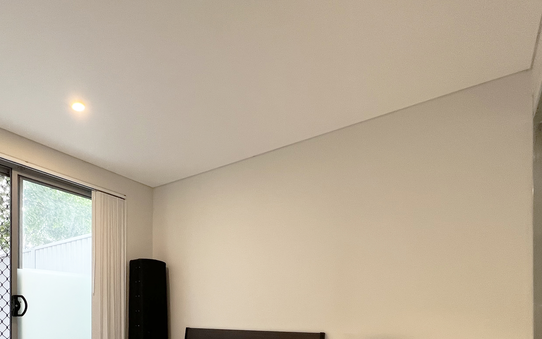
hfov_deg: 77.6
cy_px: 312
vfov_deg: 48.6
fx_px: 325
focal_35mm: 22
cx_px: 190
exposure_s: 1/100
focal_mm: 1.57
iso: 160
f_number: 1.8
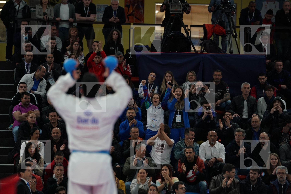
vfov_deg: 6.9
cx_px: 146
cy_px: 97
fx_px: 1617
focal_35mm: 200
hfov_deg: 10.3
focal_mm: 200
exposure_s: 1/1000
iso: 1600
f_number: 2.8
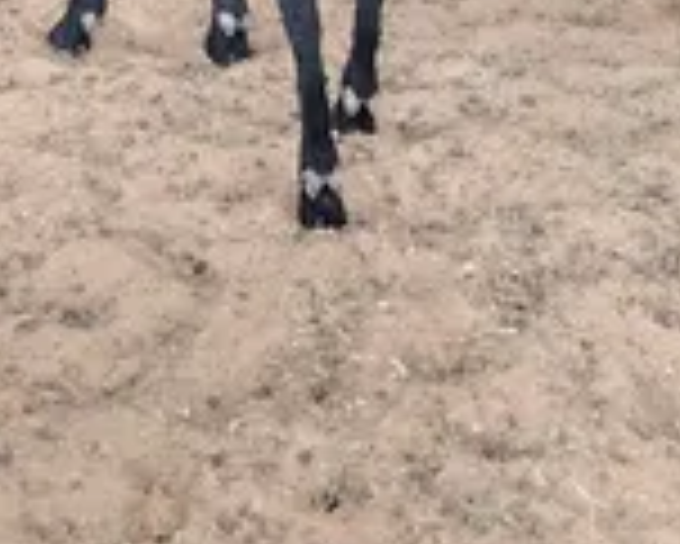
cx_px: 212
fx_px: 1994
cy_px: -477
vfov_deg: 13.7
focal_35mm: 99
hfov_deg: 19.3
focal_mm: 5.25
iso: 300
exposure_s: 1/100
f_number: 1.75
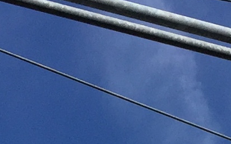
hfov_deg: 8.5
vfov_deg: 4.8
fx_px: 1536
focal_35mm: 244
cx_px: 251
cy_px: 616
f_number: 2.2
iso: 32
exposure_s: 1/2825
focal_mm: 4.15
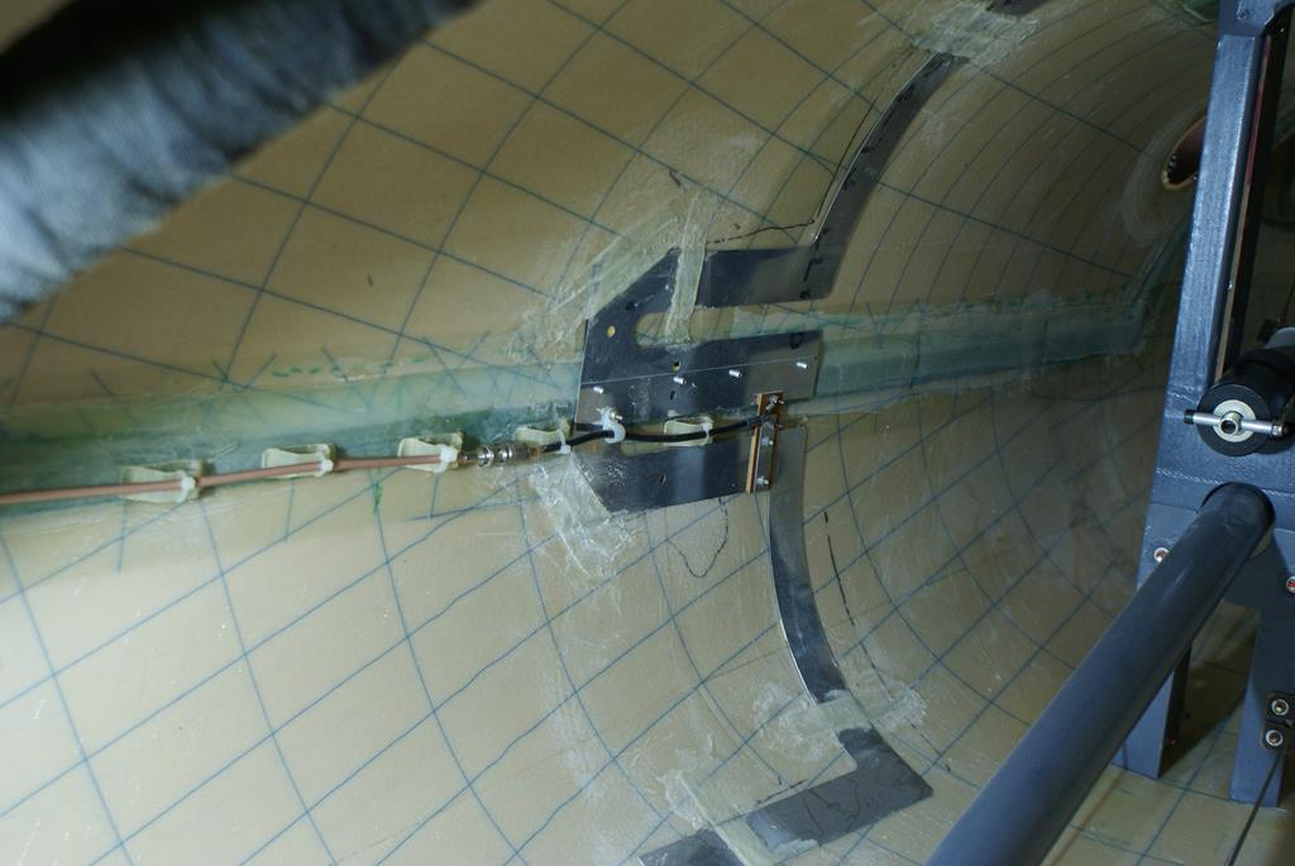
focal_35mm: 52
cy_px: 433
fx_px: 1890
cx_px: 648
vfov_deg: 25.8
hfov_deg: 37.8
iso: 250
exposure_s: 1/60
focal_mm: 35
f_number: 5.6
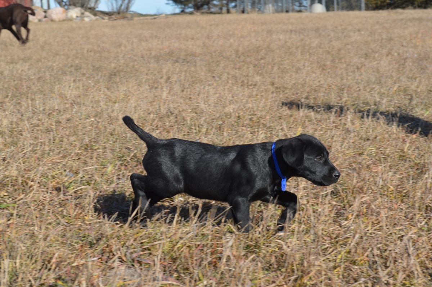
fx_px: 935
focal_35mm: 78
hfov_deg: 26.0
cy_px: 144
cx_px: 216
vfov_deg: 17.5
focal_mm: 52
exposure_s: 1/250
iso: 100
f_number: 8
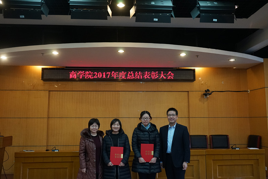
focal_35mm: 34
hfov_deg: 55.8
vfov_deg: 38.9
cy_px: 90
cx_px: 134
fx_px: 253
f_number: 4
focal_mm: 34
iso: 2500
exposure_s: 1/160
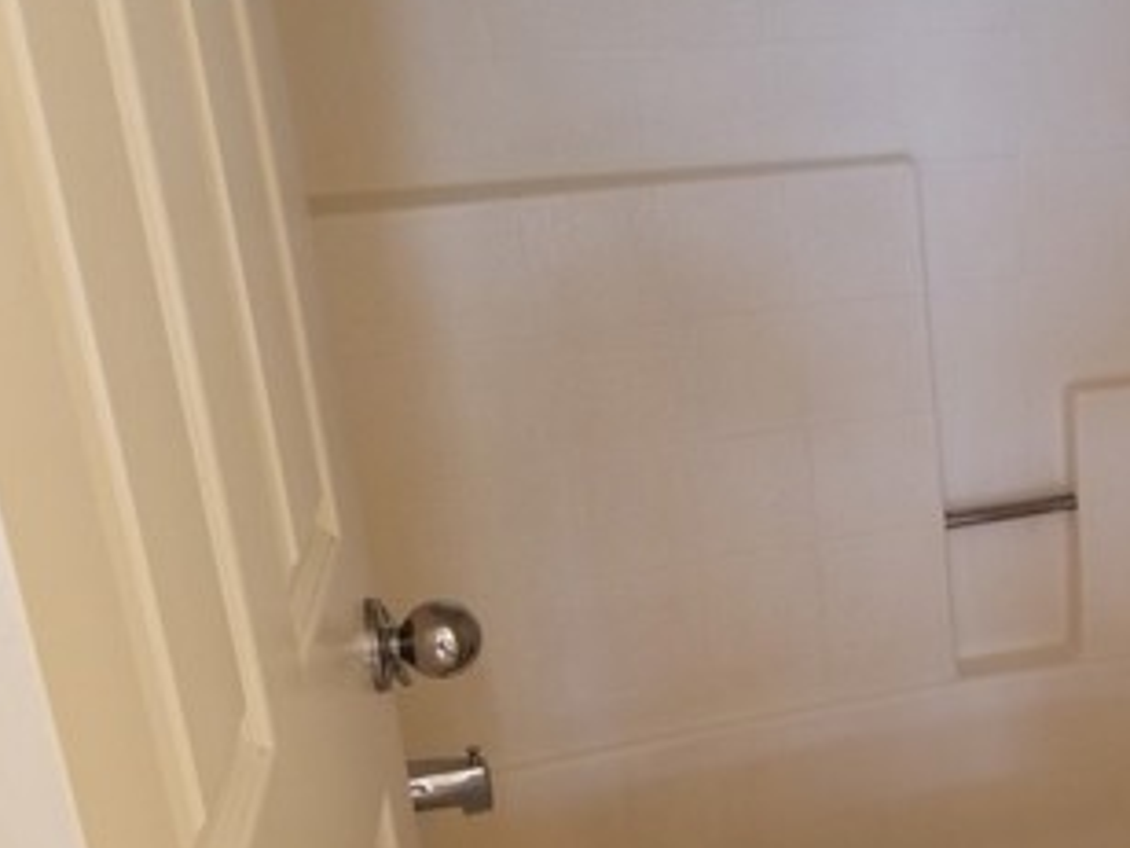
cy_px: 595
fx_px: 1763
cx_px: 1049
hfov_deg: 33.4
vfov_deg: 26.8
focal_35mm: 54
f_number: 1.7
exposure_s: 1/60
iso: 125
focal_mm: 4.25
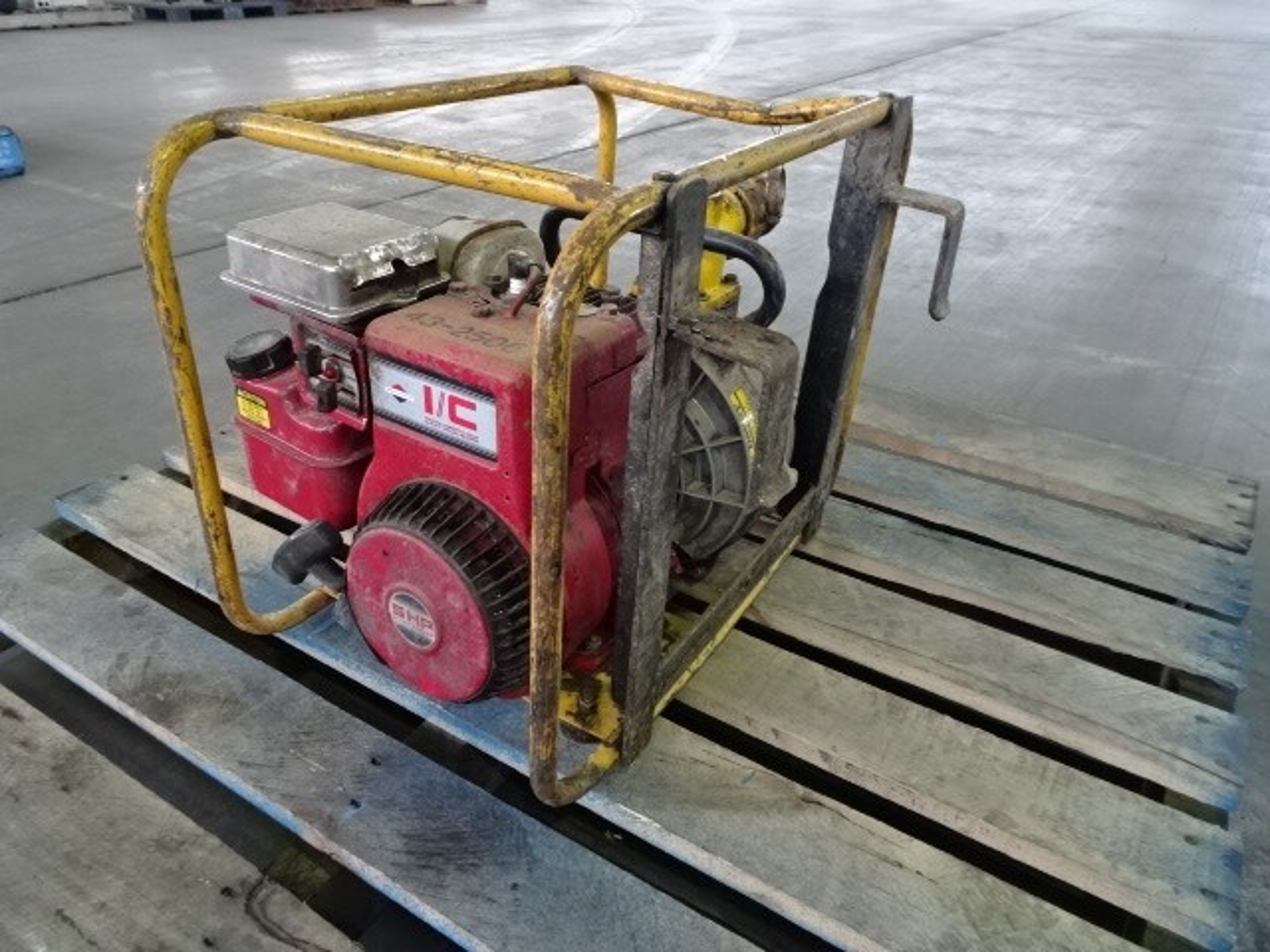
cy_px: 476
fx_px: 881
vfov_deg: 56.8
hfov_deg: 71.6
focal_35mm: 24
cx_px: 635
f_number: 3.5
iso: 640
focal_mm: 4.1
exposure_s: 1/30
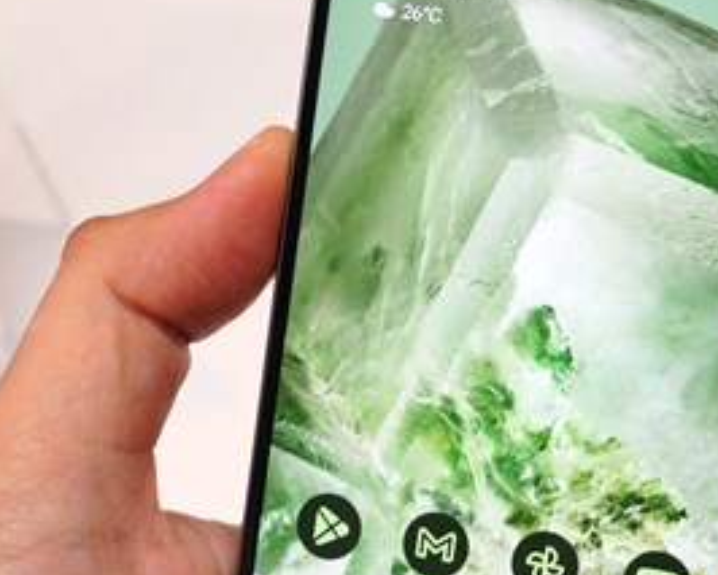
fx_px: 2158
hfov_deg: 18.9
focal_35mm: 102
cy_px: 381
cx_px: 389
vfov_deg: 15.1
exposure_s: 1/50
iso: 100
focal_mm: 29.1
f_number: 6.3
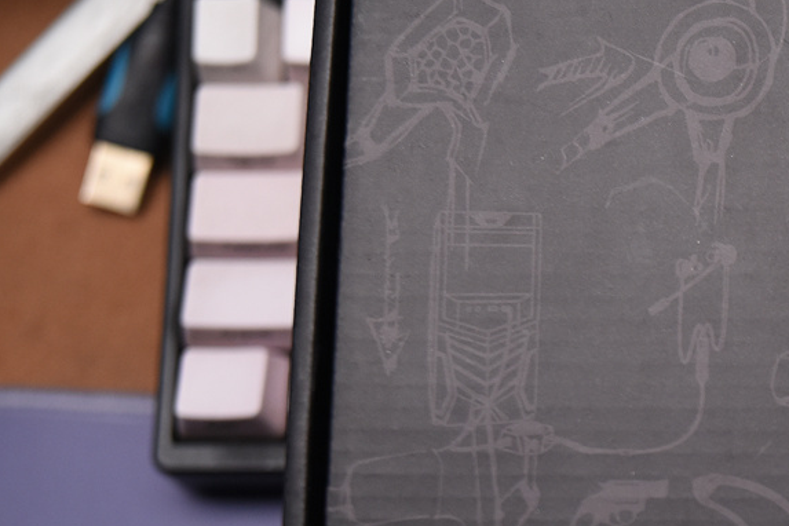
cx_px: 1075
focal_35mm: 113
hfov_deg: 16.9
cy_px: 463
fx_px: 2476
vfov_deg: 12.0
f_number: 2
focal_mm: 40
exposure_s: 1/200
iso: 800
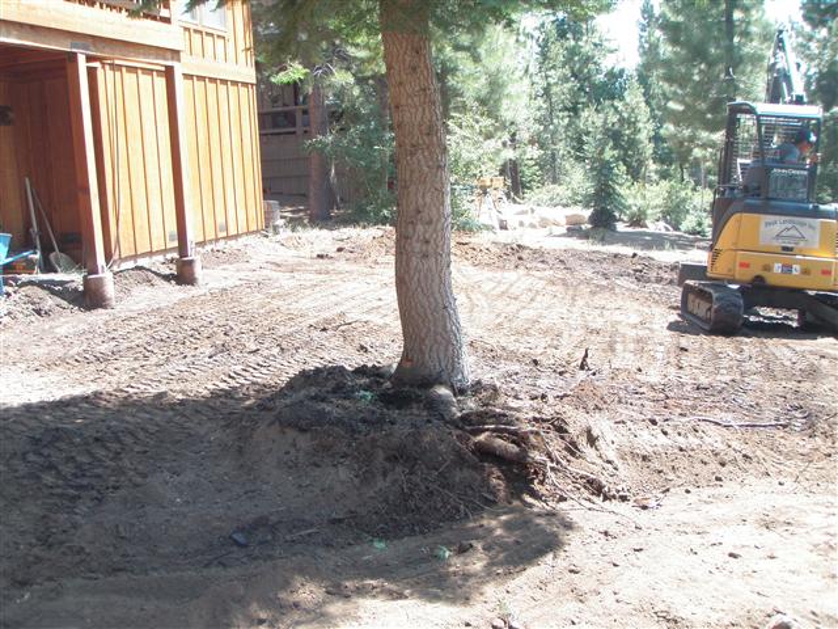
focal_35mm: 38
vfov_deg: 37.7
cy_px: 314
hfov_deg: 49.0
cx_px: 419
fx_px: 920
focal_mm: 6.7
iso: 80
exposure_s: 1/125
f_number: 3.5
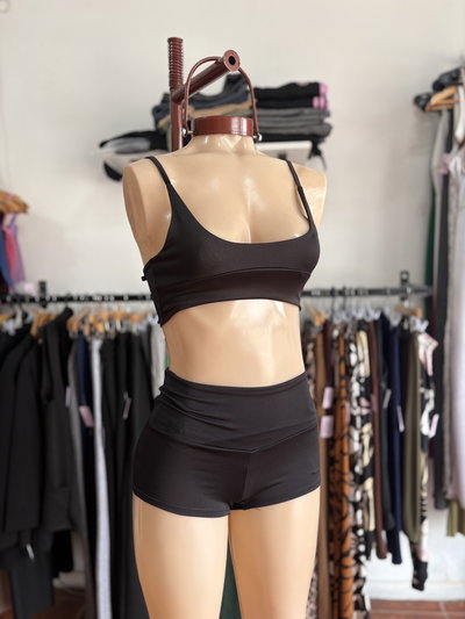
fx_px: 465
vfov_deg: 67.3
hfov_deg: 53.1
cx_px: 232
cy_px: 310
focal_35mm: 26
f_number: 1.6
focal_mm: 5.96
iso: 100
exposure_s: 1/121
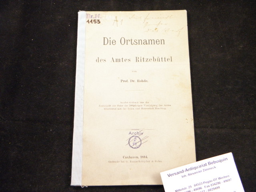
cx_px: 128
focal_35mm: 44
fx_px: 325
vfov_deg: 32.9
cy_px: 96
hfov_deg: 42.9
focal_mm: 7.9
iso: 400
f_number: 3.9
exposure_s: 1/30
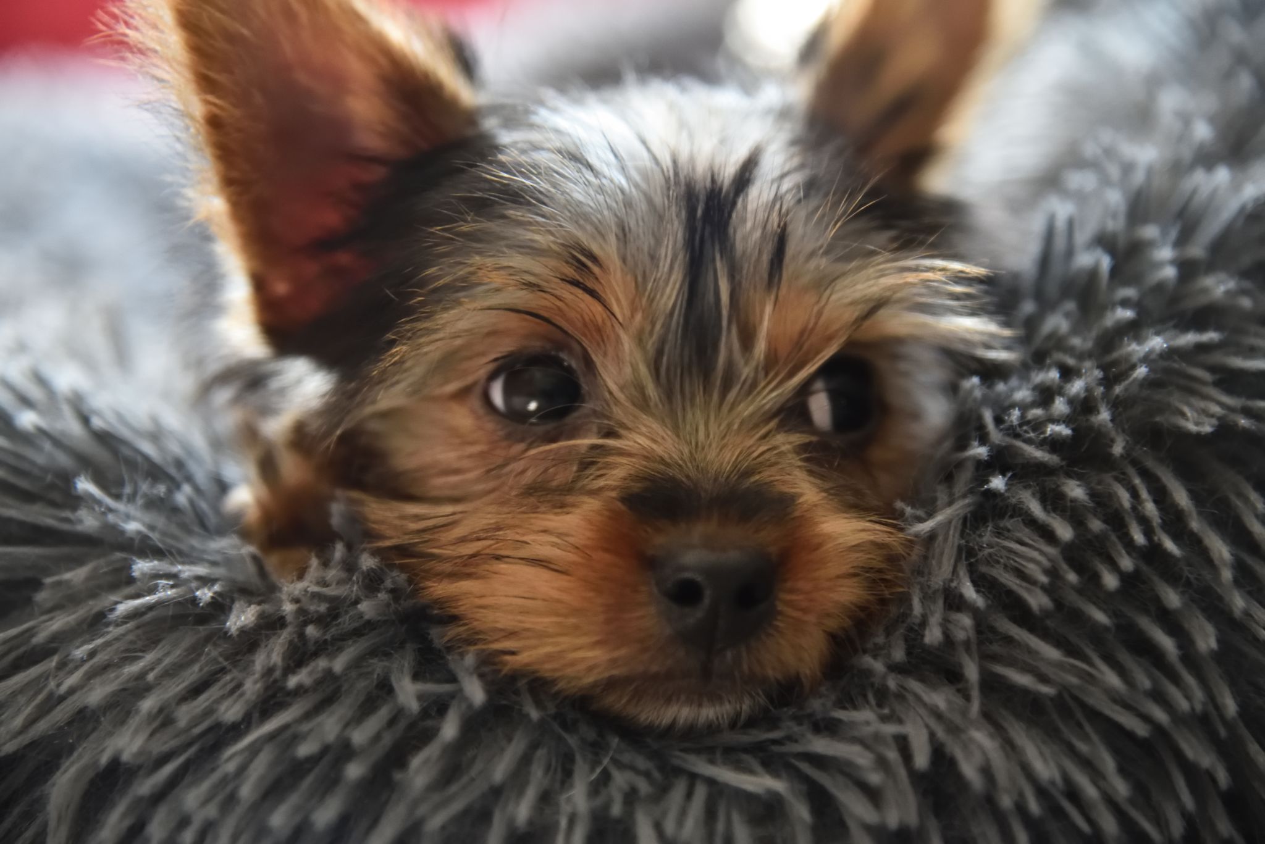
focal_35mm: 120
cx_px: 632
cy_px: 422
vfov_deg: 11.4
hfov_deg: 17.1
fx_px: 4218
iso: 5600
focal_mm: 120
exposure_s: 1/125
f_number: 4
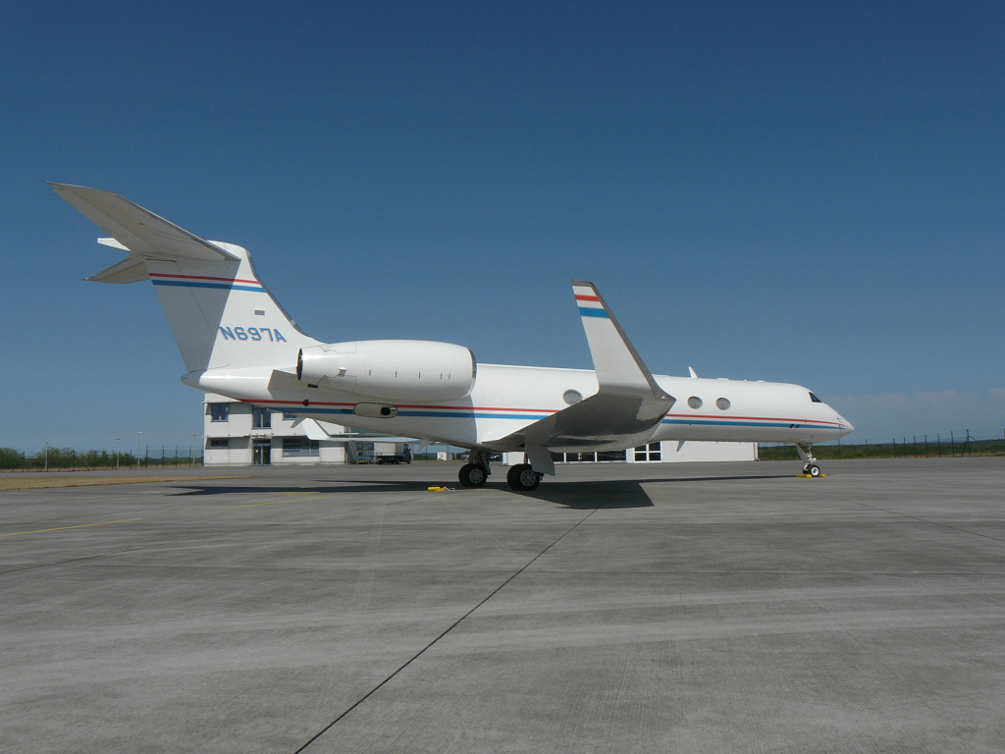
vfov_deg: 49.7
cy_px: 377
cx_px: 502
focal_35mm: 28
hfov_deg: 63.4
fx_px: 813
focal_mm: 4.6
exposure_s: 1/500
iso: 100
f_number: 8
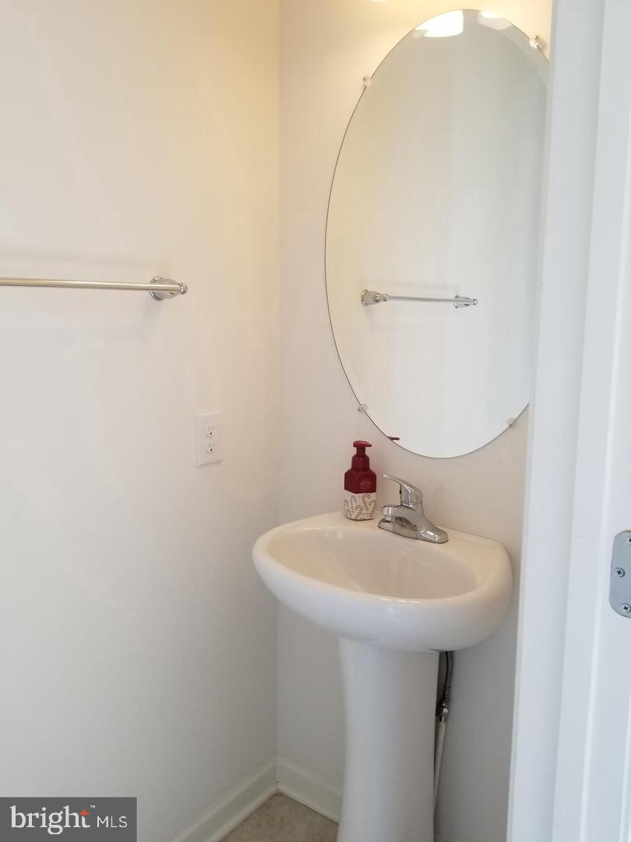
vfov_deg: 67.3
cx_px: 316
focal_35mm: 26
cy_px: 421
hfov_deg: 53.1
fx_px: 632
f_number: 1.7
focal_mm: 4.25
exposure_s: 1/60
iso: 64
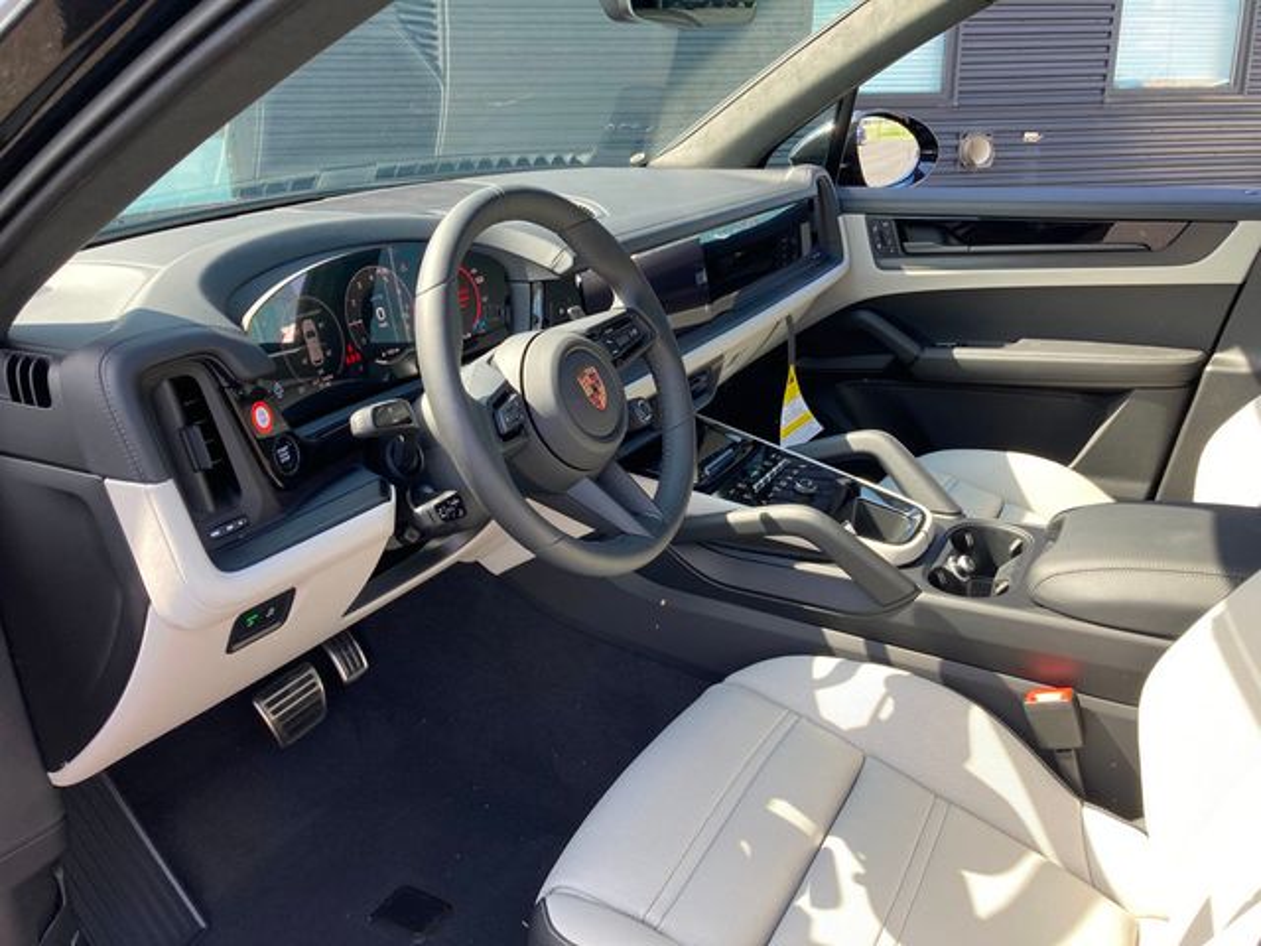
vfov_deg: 49.7
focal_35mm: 28
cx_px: 630
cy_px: 473
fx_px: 1020
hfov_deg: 63.4
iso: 25
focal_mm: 3.99
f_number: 1.8
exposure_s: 1/122
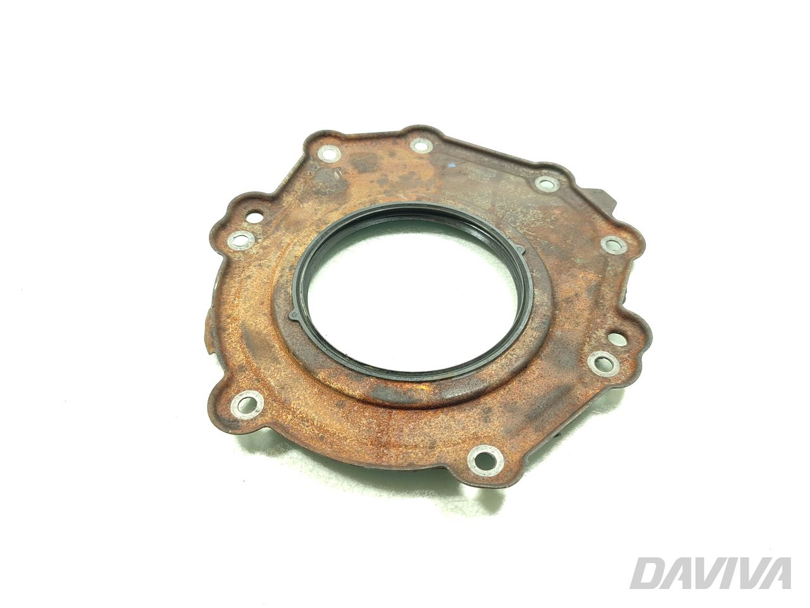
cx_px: 405
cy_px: 304
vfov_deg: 56.8
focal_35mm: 24
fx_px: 562
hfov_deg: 71.6
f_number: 1.89
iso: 320
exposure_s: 1/100
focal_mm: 5.89
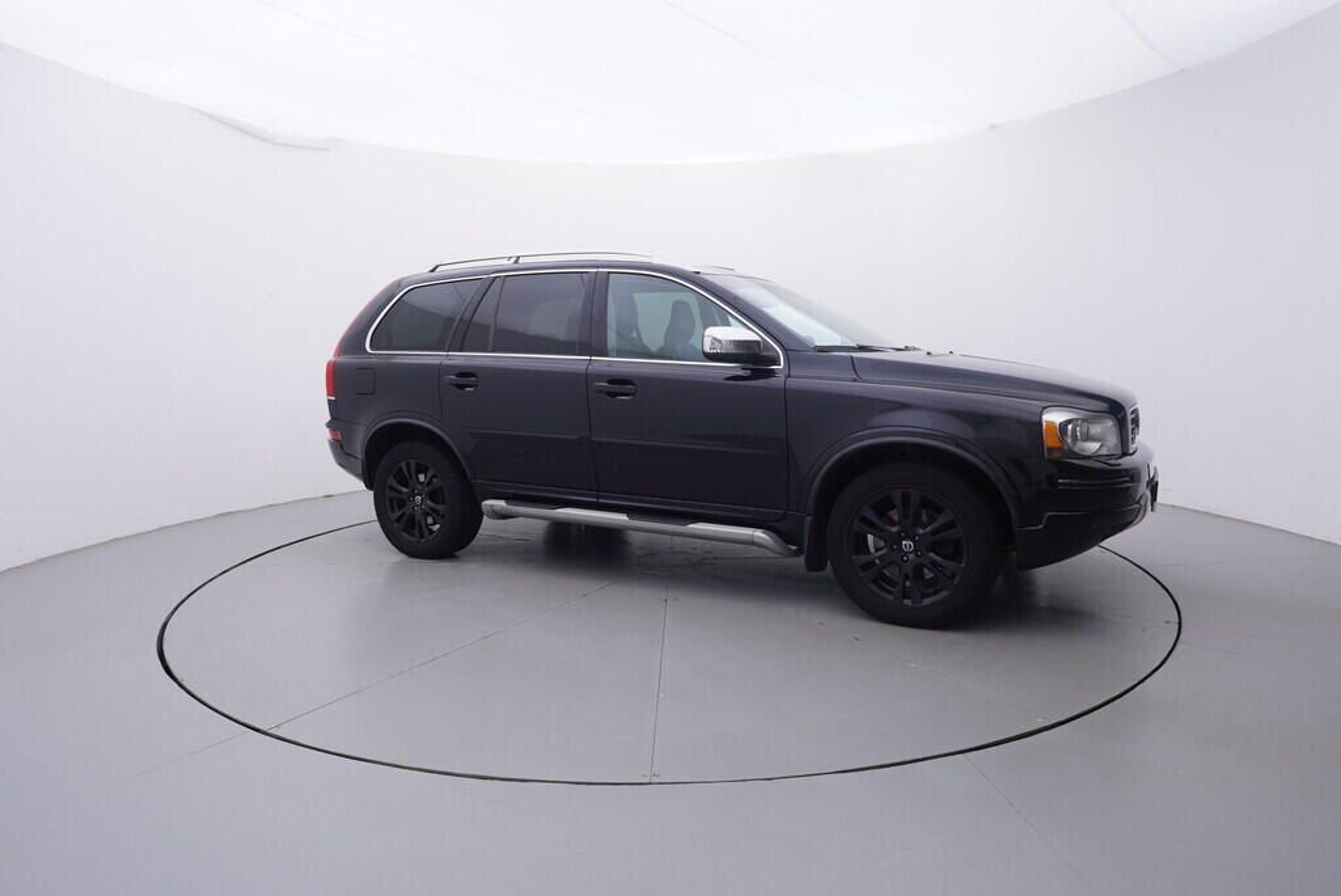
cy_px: 448
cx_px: 670
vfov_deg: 56.2
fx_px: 839
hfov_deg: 77.3
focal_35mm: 22
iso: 200
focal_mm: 15
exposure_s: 1/80
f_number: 5
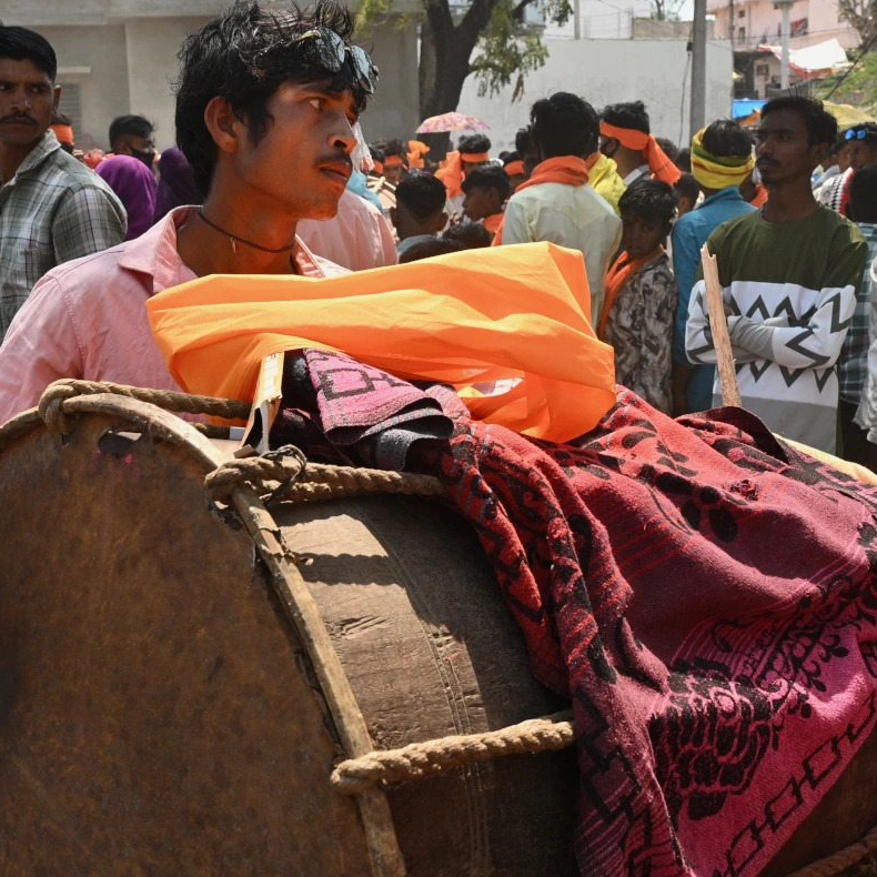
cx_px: 448
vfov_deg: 52.5
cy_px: 434
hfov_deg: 52.5
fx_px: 889
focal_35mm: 31
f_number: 7.1
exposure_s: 1/200
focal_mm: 24
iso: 400
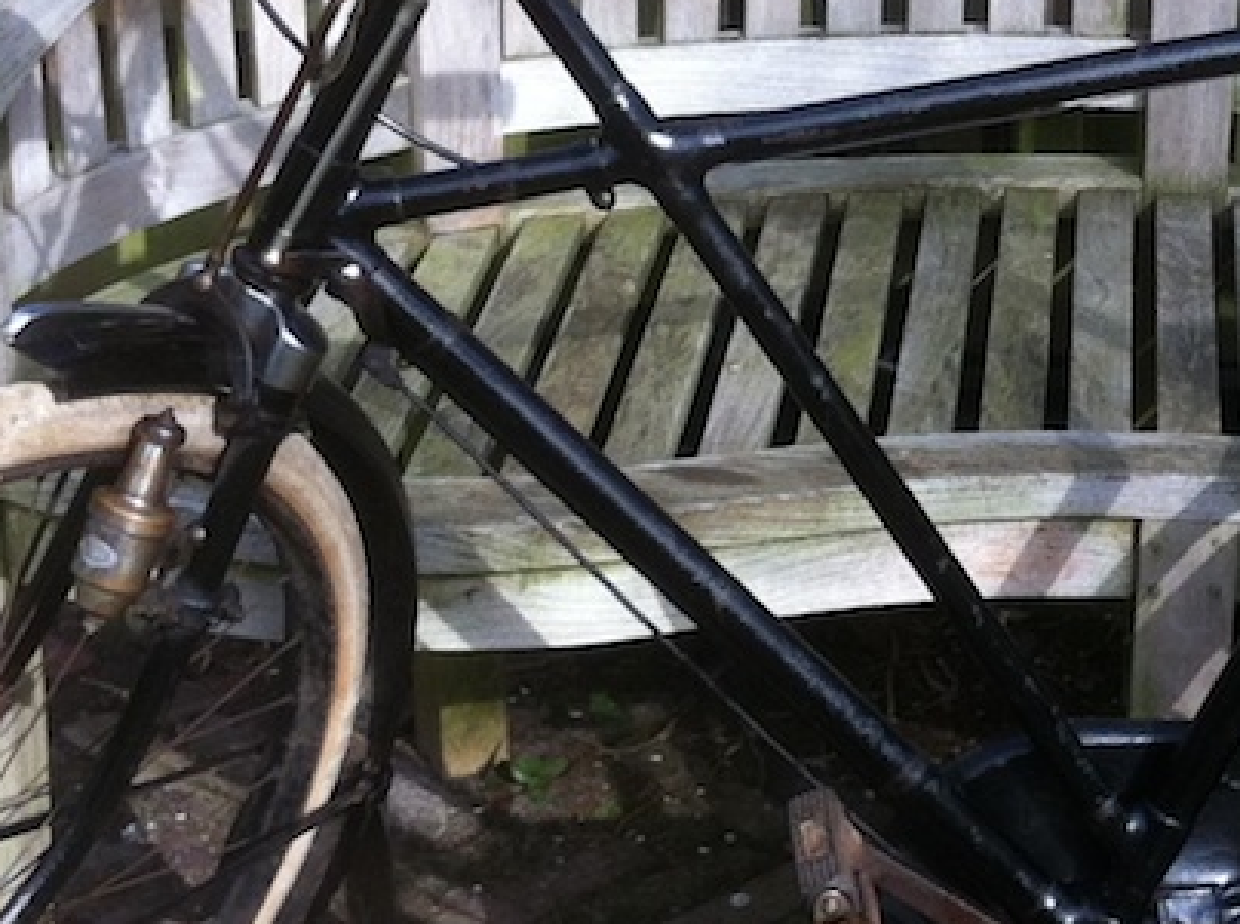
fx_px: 3967
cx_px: 1010
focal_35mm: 111
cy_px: 427
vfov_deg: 13.3
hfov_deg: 17.6
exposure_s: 1/428
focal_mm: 3.85
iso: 80
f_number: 2.8
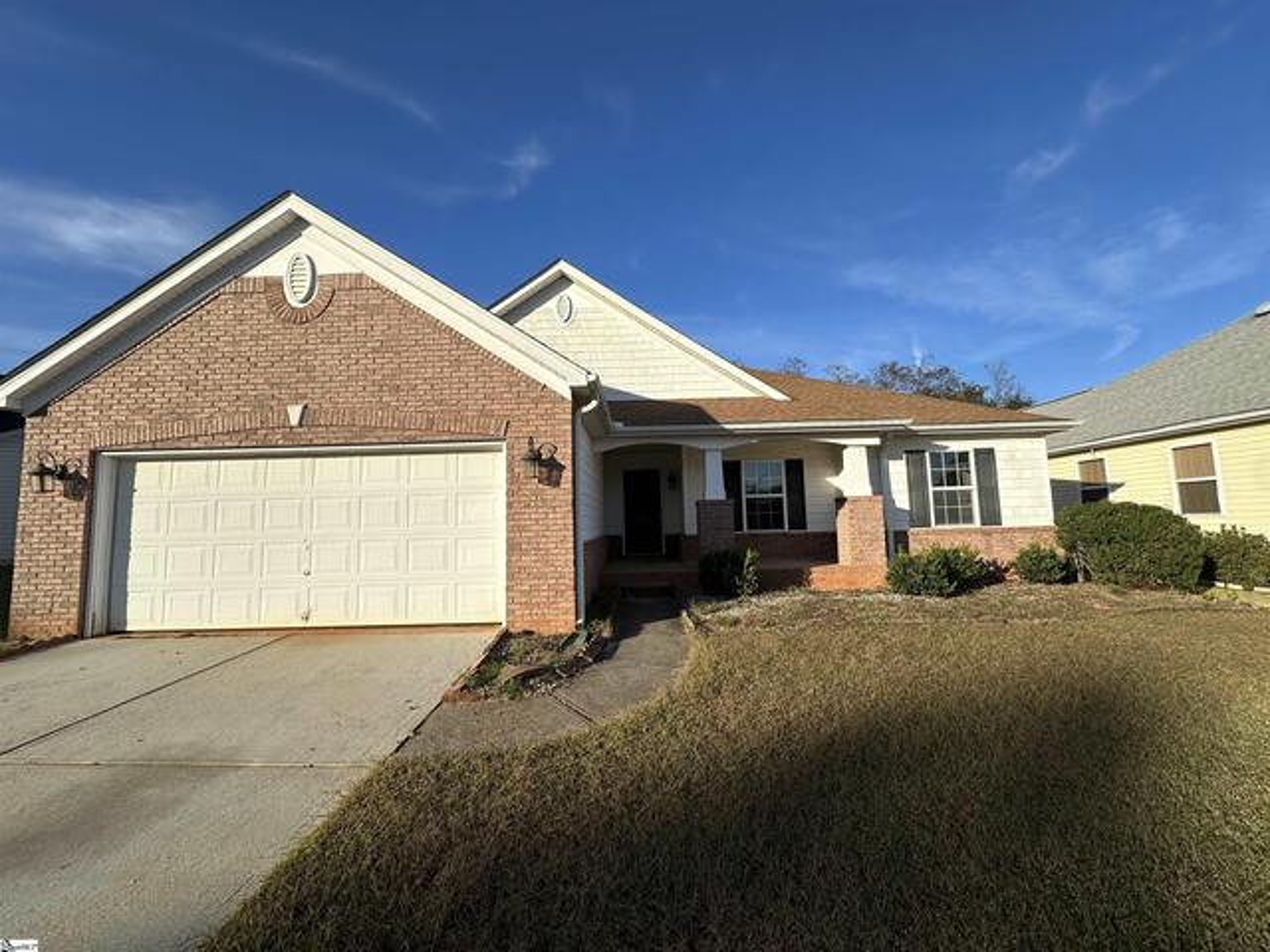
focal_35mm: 14
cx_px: 635
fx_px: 514
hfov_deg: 102.1
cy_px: 476
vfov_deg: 85.7
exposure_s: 1/2398
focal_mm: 2.22
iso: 50
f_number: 2.2
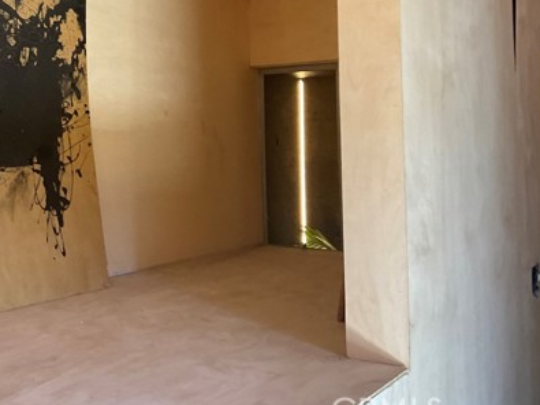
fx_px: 733
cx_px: 108
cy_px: 101
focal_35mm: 47
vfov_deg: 30.4
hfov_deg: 38.9
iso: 100
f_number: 1.8
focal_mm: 3
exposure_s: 1/60
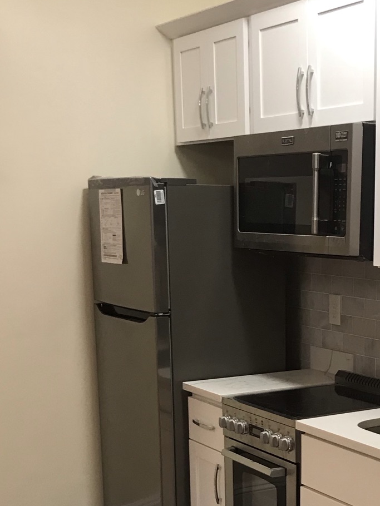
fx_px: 922
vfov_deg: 29.6
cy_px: 446
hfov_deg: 22.9
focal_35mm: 63
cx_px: 312
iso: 40
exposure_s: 1/24
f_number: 1.8
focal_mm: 3.99
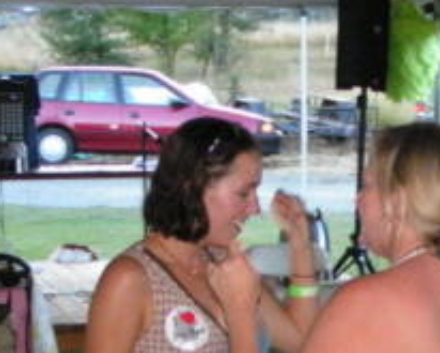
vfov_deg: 10.0
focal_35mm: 154
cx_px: 352
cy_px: 333
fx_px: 2006
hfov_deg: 12.5
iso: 200
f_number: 3.2
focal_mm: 10
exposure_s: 1/80
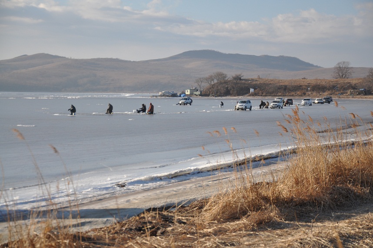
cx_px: 186
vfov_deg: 13.0
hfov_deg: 19.5
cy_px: 124
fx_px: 1087
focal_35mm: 105
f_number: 5.3
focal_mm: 70
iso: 400
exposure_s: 1/400
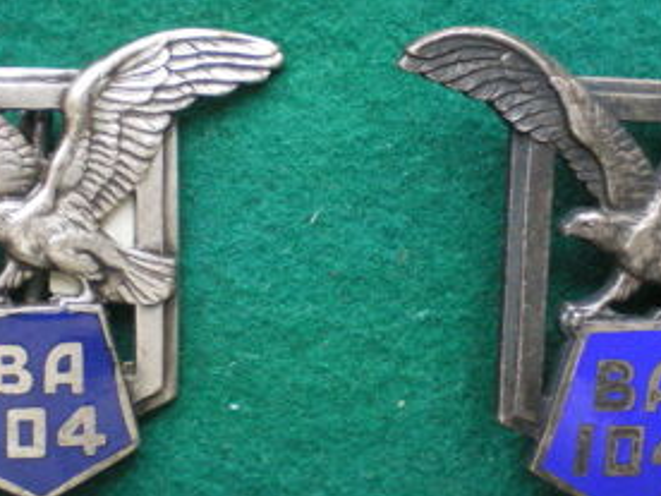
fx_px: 1260
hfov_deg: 29.4
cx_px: 328
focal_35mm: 66
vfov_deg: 22.3
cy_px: 237
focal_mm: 6.3
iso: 400
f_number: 3.1
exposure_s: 1/40
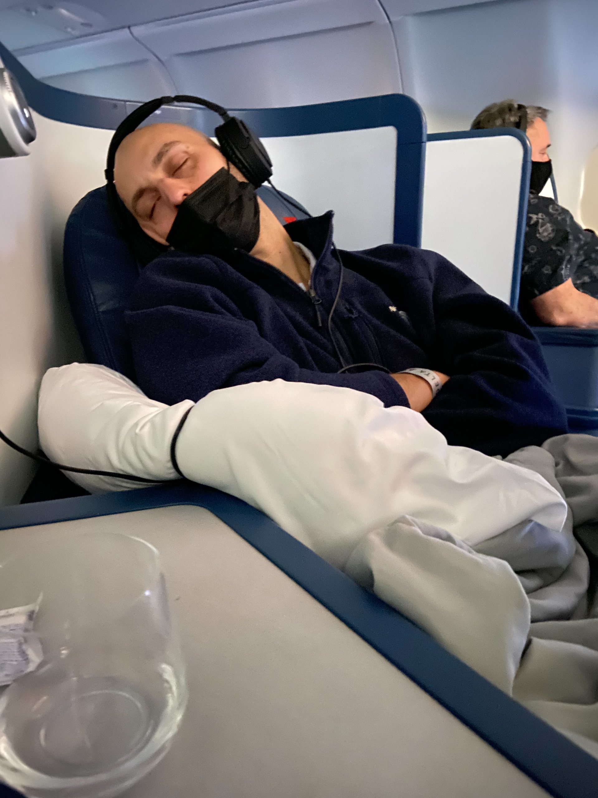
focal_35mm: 26
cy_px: 399
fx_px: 599
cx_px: 299
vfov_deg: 67.3
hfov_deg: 53.1
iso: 1000
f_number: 1.8
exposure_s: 1/2
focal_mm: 4.25
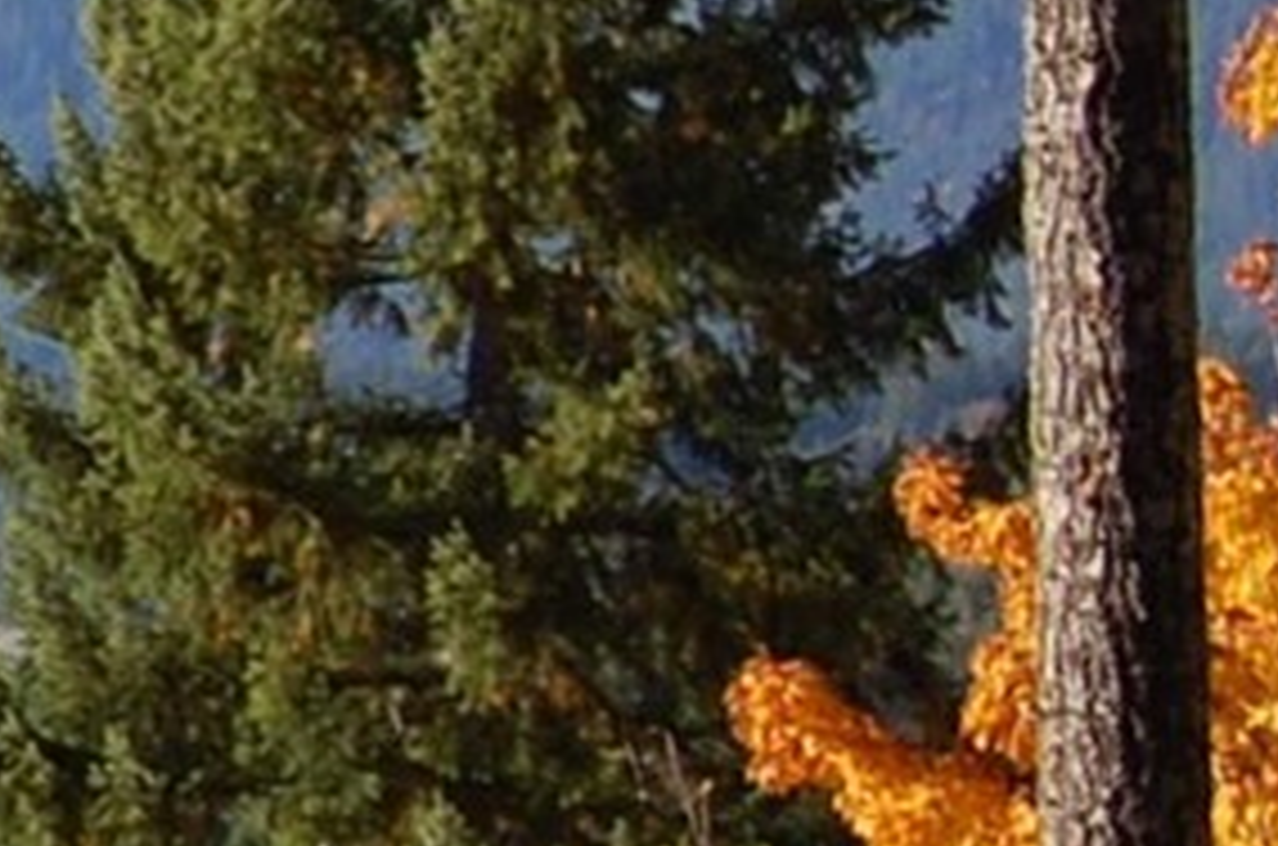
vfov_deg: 4.8
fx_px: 10166
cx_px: -2500
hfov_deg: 6.6
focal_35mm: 287
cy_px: 326
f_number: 8
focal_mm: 32
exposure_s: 1/250
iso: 200
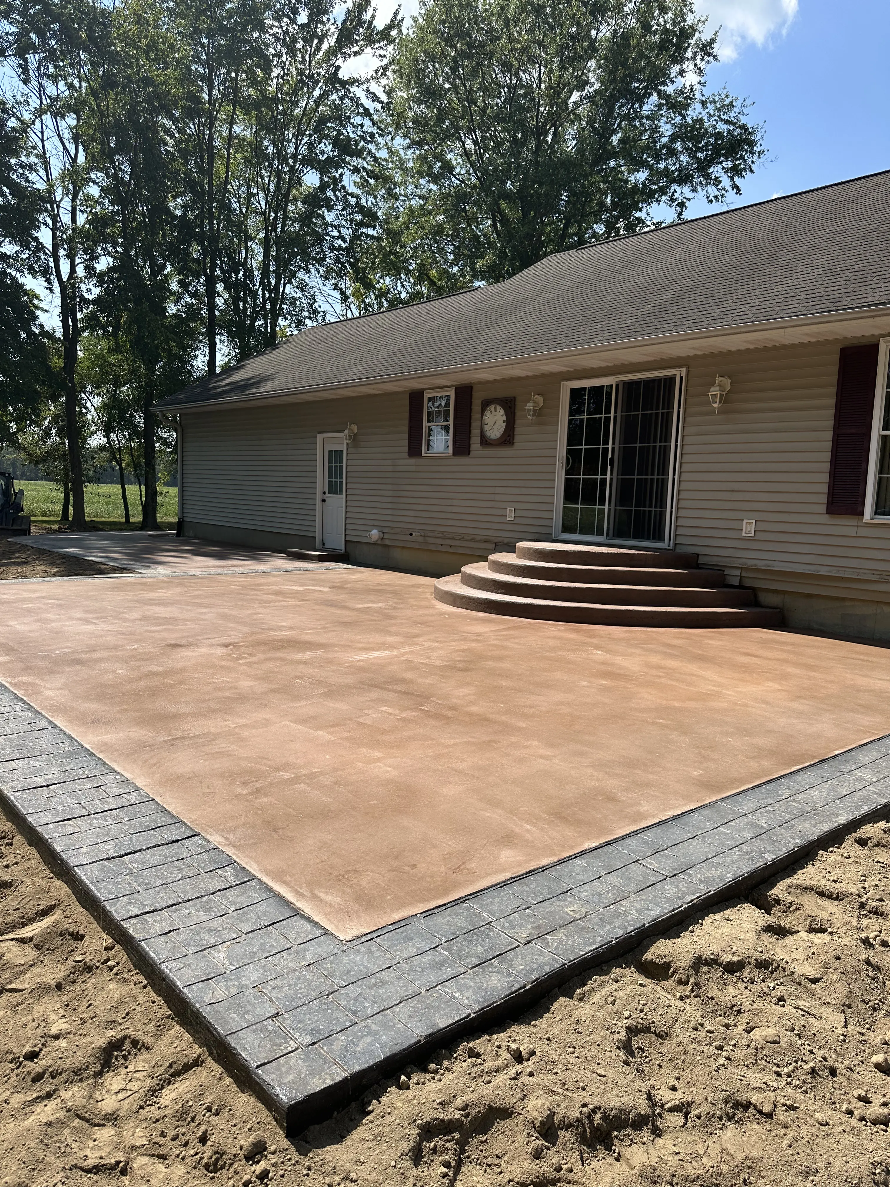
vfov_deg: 71.6
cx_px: 445
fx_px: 823
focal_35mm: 24
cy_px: 594
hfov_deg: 56.8
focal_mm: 6.86
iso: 80
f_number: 1.78
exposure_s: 1/3717
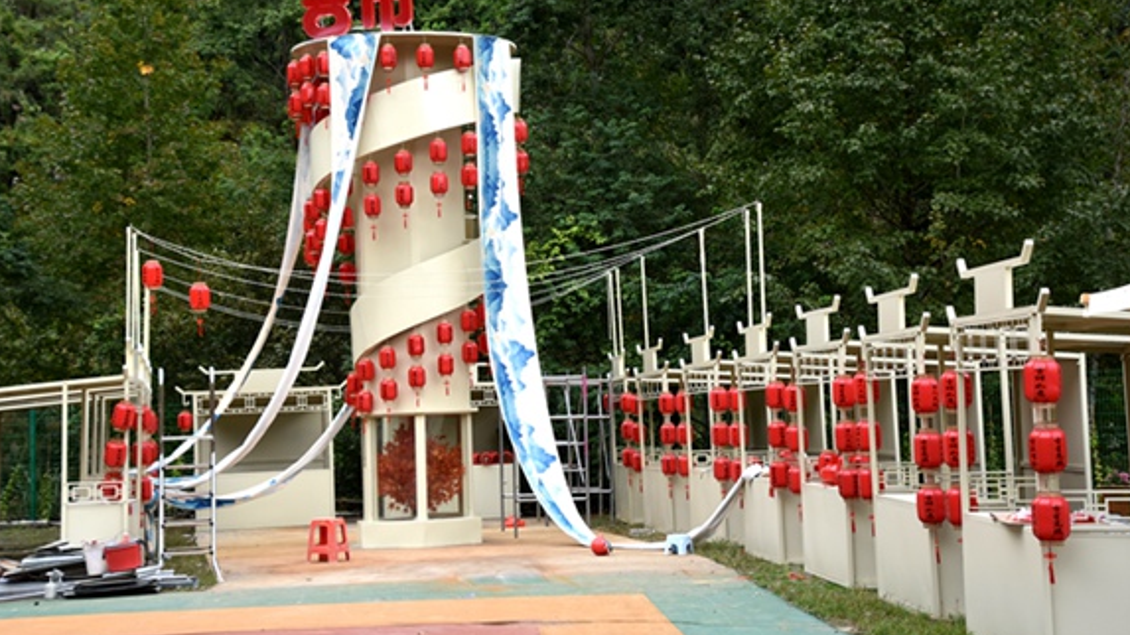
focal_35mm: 79
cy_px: 268
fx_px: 2367
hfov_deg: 26.9
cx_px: 548
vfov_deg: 15.3
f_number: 8
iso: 320
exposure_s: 1/250
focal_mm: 48
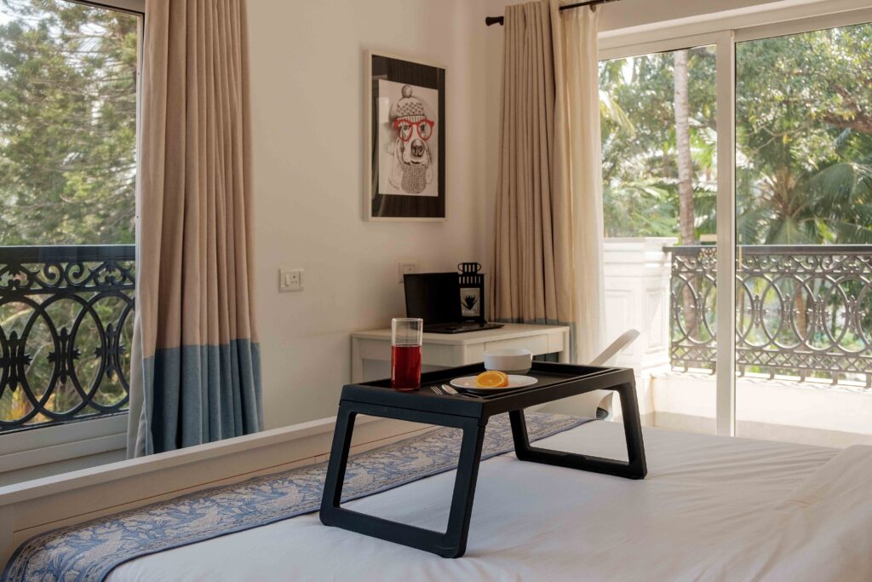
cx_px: 436
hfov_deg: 53.1
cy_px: 291
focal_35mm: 36
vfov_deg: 36.9
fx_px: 872
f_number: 4
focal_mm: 24.3
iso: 250
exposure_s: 1/100
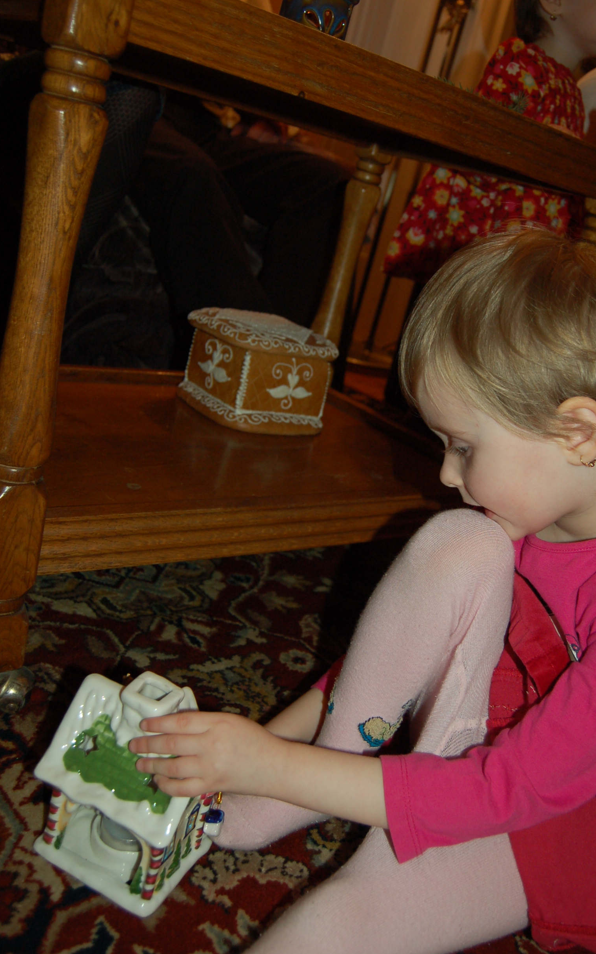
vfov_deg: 56.6
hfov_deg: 37.0
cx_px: 380
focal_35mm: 34
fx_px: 884
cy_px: 432
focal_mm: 18
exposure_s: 1/60
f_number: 3.5
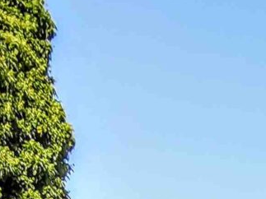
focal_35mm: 127
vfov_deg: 10.4
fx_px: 976
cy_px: 438
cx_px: 299
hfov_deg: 15.1
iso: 50
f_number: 2.2
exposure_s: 1/739
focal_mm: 2.35
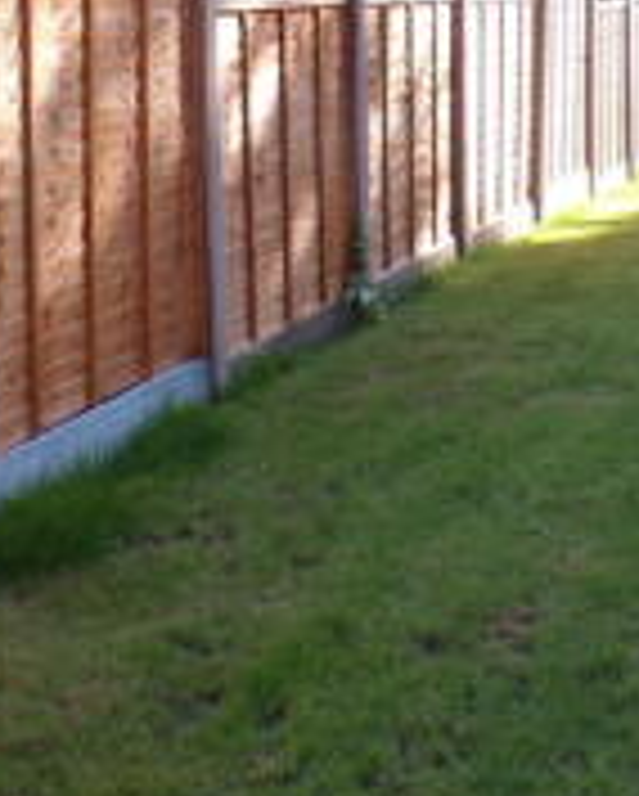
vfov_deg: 24.6
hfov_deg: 19.0
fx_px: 1817
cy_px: 259
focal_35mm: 77
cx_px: 745
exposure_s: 1/100
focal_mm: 4.3
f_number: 4.4
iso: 100
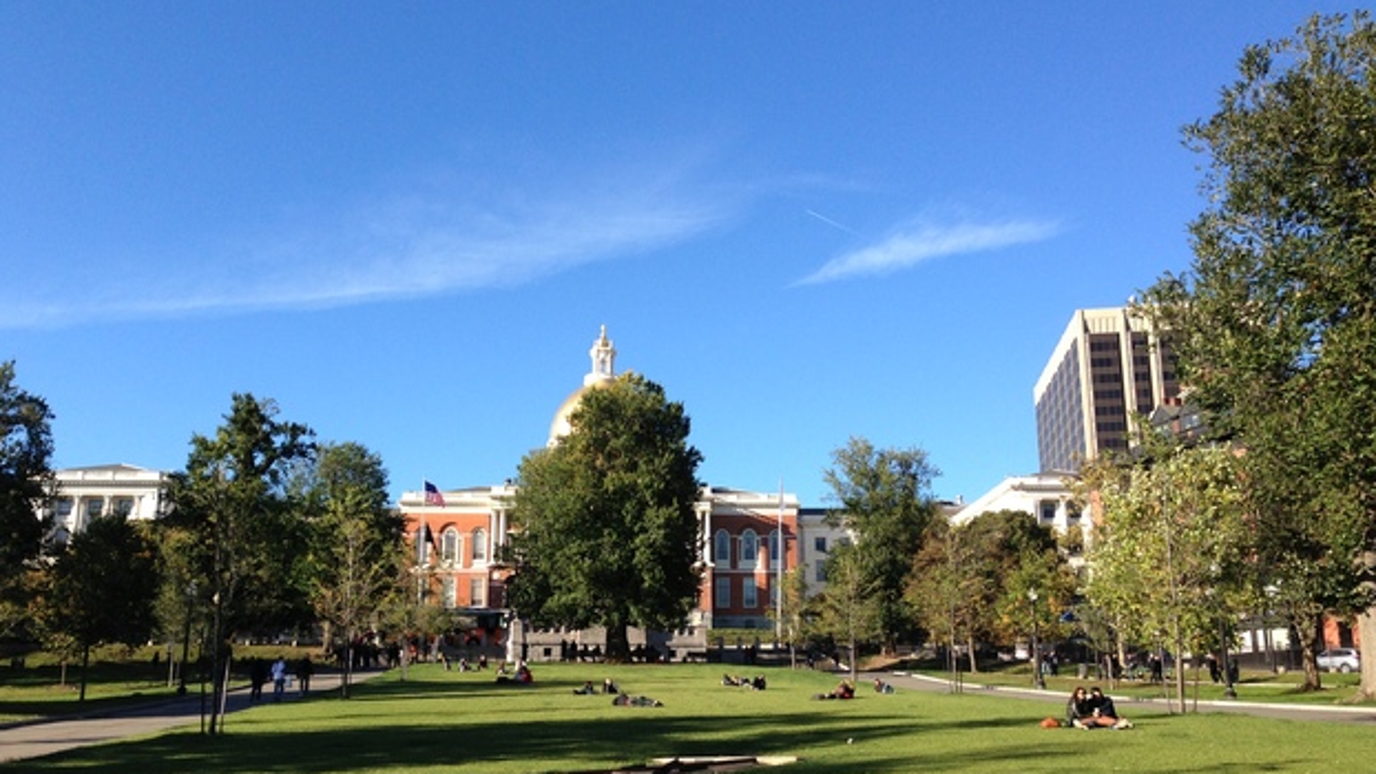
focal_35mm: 37
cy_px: 451
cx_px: 686
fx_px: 1350
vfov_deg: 31.9
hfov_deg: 54.0
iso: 50
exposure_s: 1/903
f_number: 2.4
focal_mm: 4.13
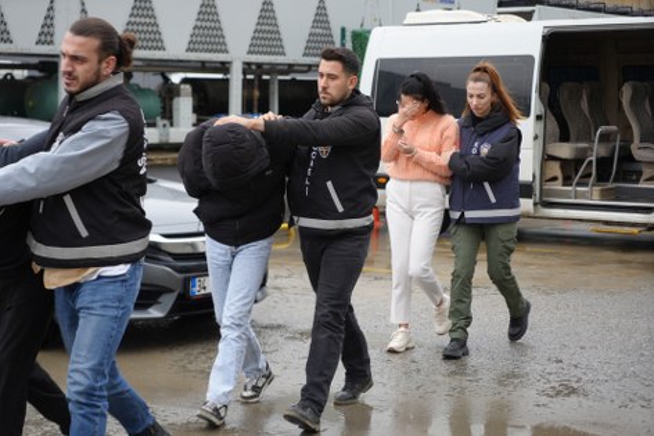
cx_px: 327
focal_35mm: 70
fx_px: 1272
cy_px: 218
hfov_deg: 28.8
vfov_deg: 19.5
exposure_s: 1/160
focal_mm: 70
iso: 160
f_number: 4
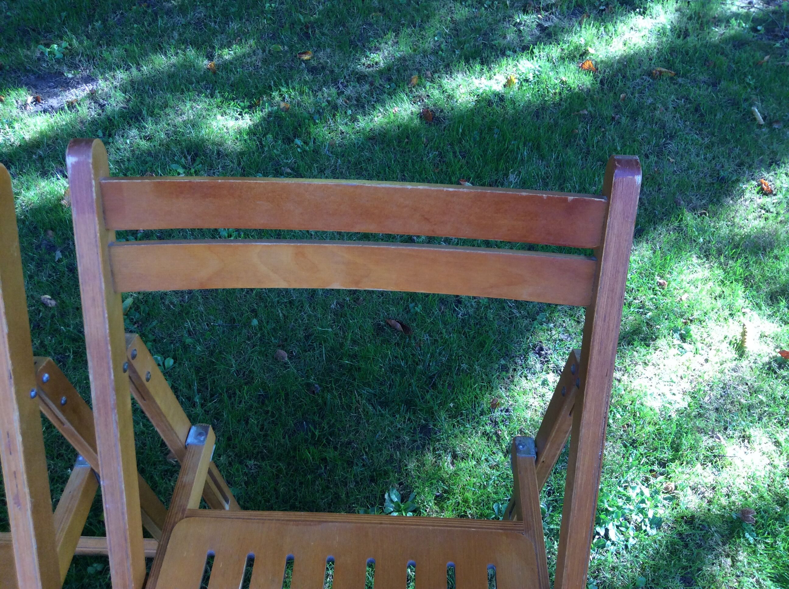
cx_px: 394
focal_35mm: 32
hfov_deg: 56.9
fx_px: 728
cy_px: 294
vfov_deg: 44.1
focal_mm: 3.3
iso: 50
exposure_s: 1/100
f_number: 2.4
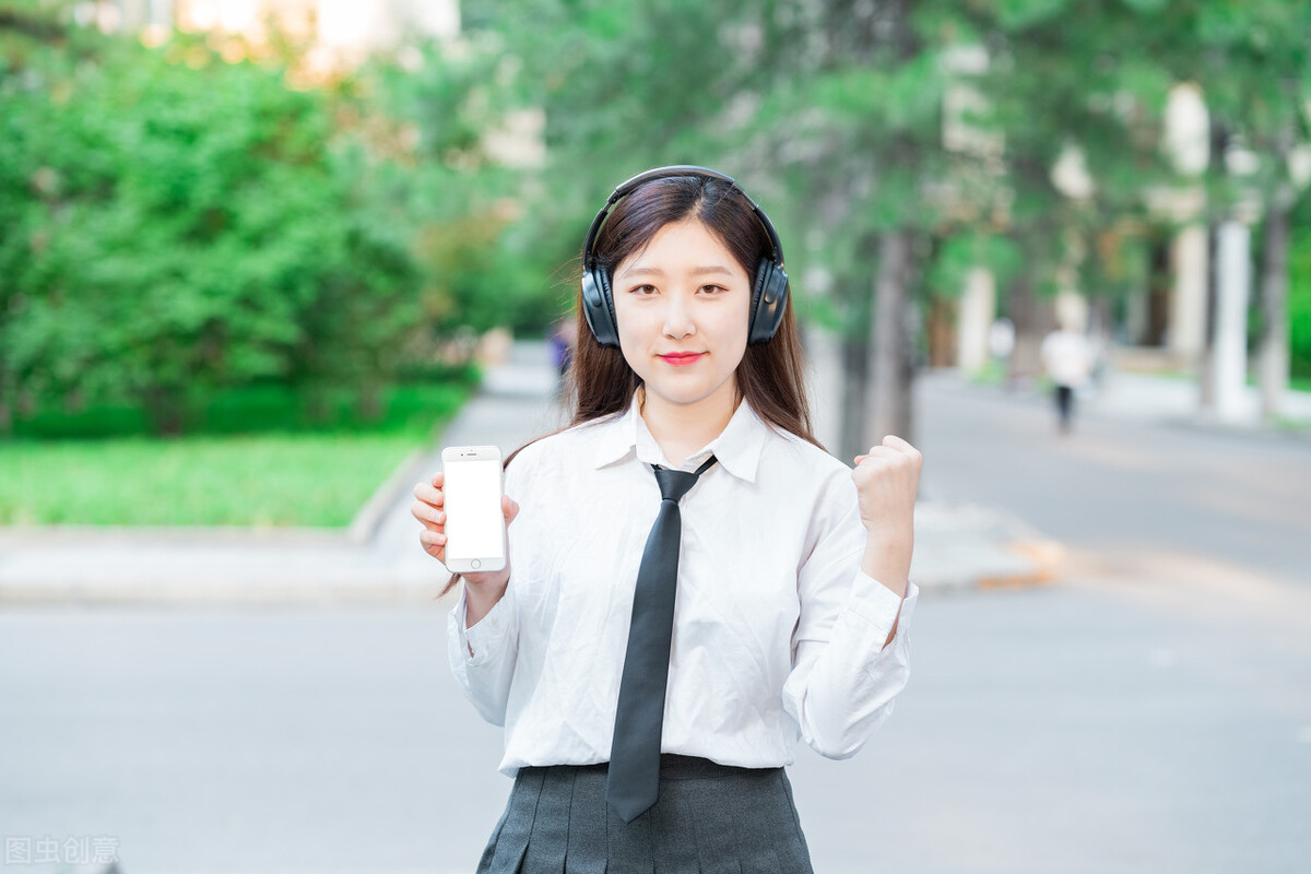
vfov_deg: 16.1
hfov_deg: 23.9
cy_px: 437
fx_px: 3095
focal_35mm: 85
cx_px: 656
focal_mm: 85
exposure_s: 1/80
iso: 640
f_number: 2.8
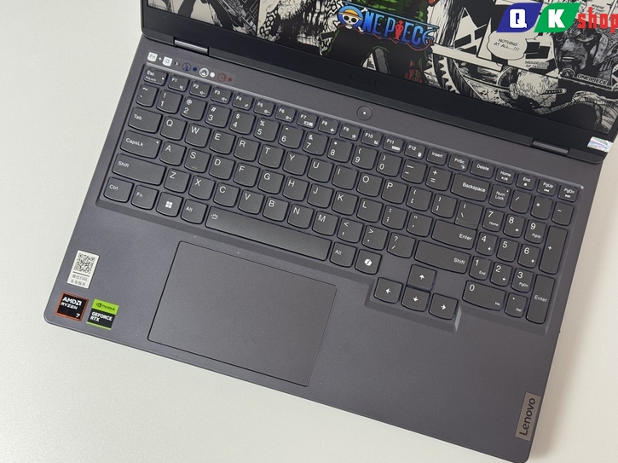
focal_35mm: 53
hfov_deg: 36.2
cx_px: 333
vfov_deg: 27.5
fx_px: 946
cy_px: 244
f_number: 1.78
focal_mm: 6.76
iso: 125
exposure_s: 1/100
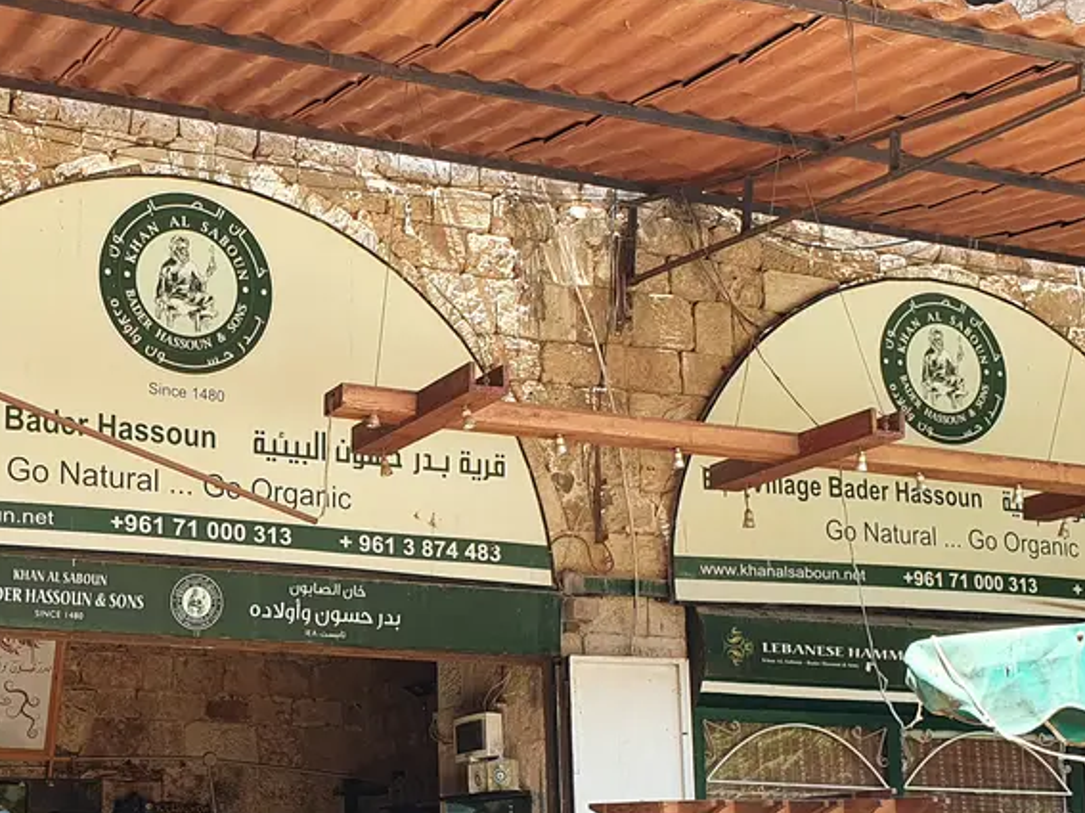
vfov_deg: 26.1
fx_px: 1724
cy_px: 650
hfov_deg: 34.0
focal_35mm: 55
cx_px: 239
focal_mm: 4.32
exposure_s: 1/111
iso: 50
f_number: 2.4
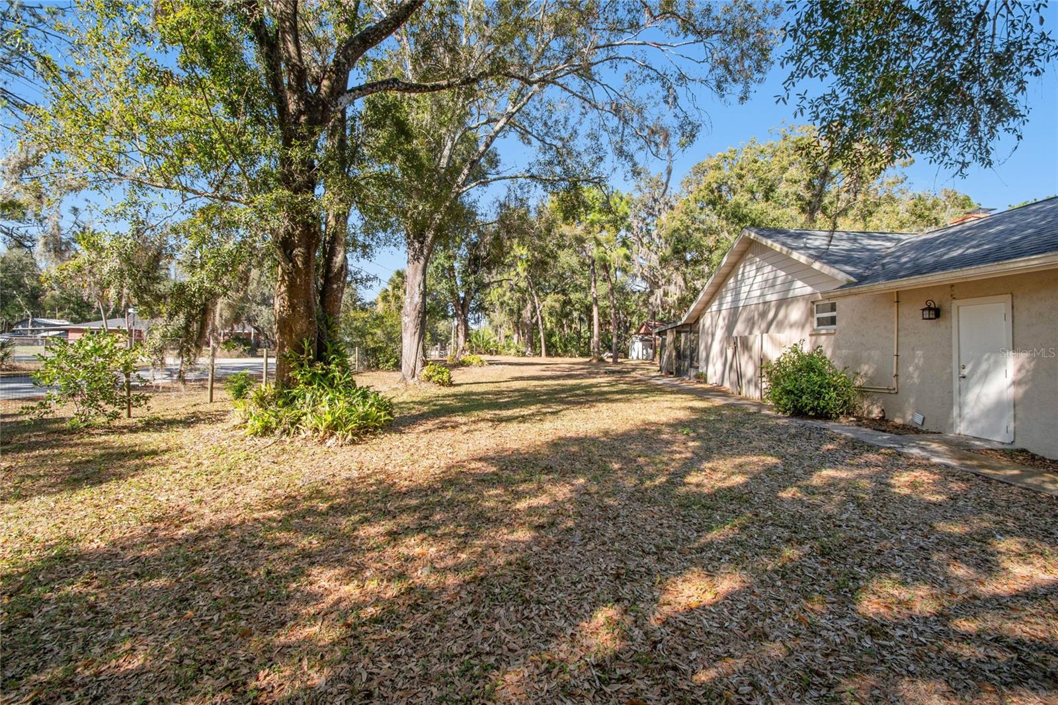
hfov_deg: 100.4
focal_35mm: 15
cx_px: 529
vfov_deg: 77.3
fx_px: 441
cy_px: 352
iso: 100
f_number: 7.1
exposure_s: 1/100
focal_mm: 10
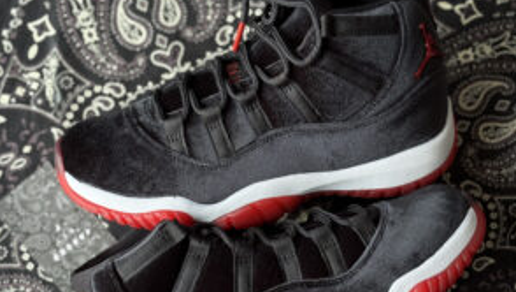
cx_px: 260
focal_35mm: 77
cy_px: 213
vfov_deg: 15.7
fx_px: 1054
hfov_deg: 27.5
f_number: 1.6
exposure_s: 1/161
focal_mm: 5.96
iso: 64
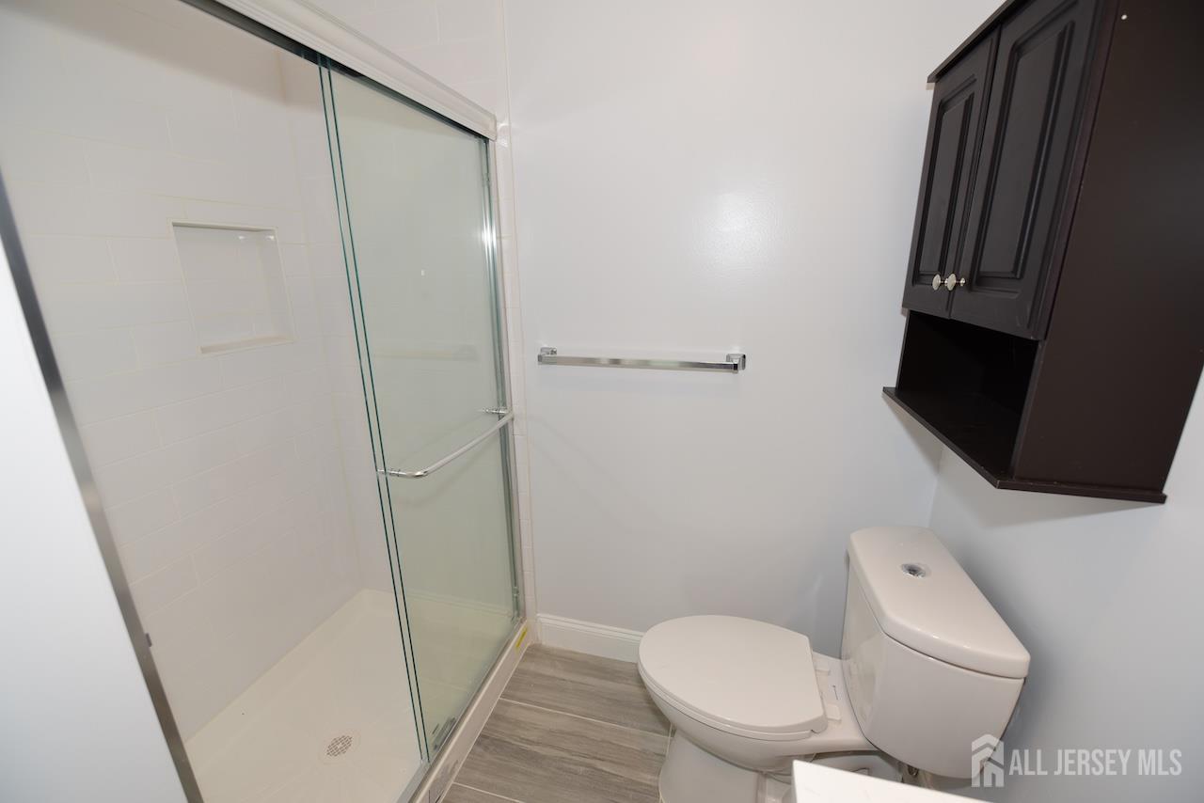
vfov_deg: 81.2
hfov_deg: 104.2
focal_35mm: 14
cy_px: 402
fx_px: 468
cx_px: 602
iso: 125
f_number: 4.5
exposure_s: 1/60
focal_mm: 14
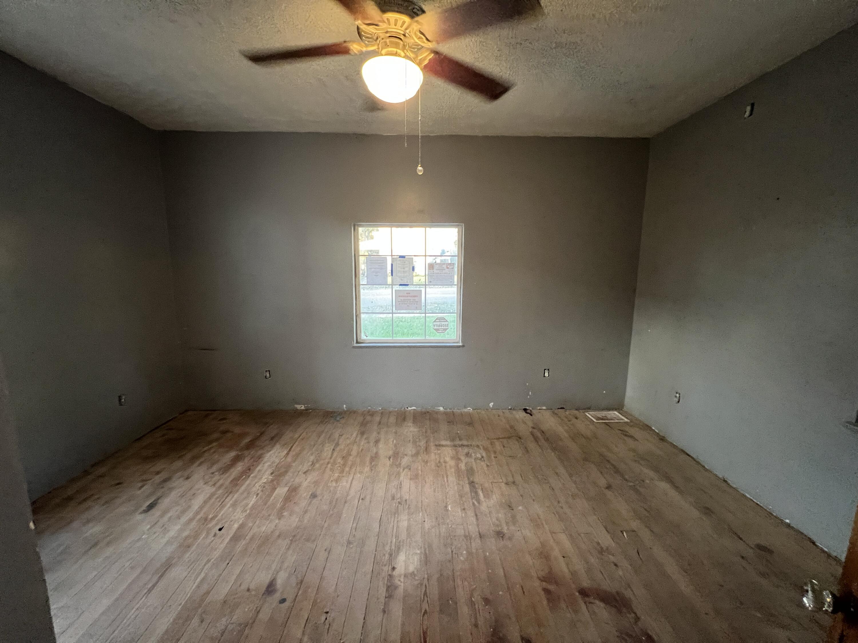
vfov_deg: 89.9
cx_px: 429
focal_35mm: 13
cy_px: 322
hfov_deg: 106.2
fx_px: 322
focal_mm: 1.57
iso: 500
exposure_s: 1/60
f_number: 1.8
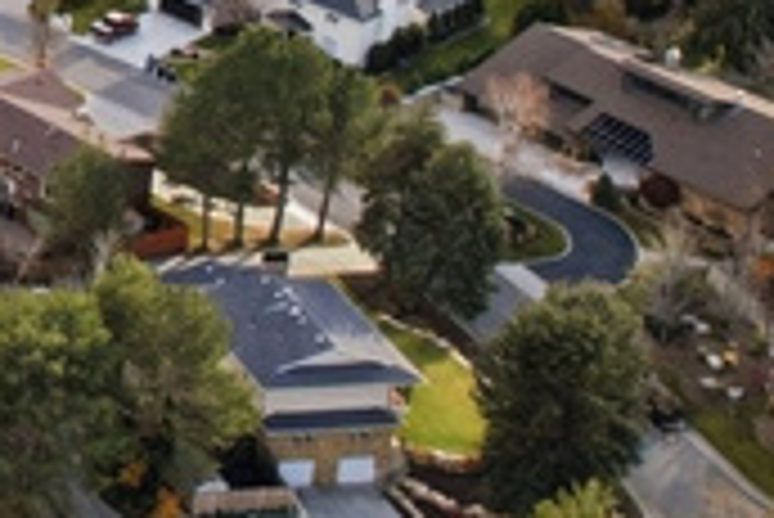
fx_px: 2819
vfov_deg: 9.6
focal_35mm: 131
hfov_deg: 12.7
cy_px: -631
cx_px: -981
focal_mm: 8.4
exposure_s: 1/1250
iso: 100
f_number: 2.8
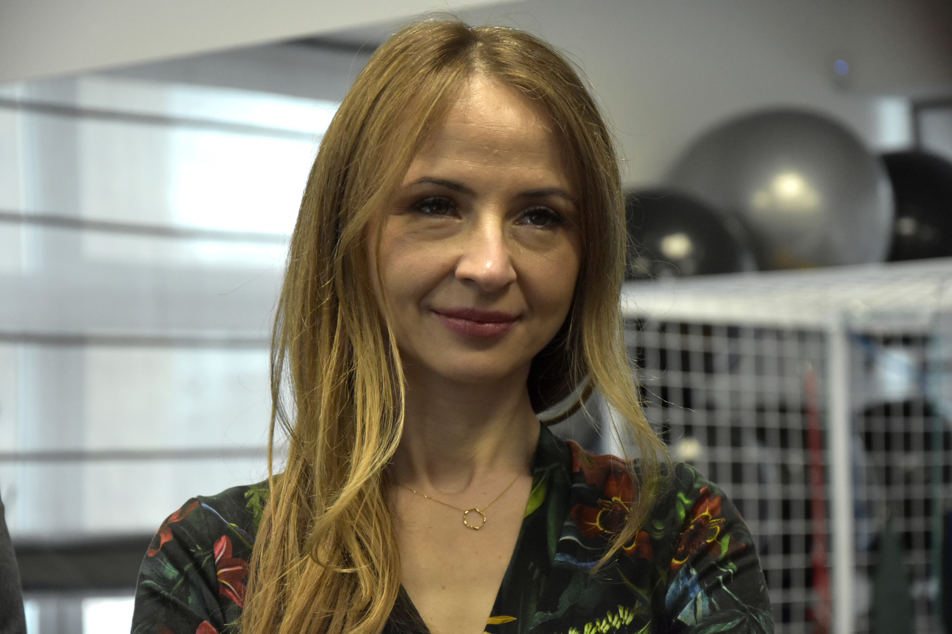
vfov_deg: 10.8
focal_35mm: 128
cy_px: 317
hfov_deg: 16.1
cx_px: 476
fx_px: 3371
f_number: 5.6
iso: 2200
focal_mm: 85
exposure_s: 1/250
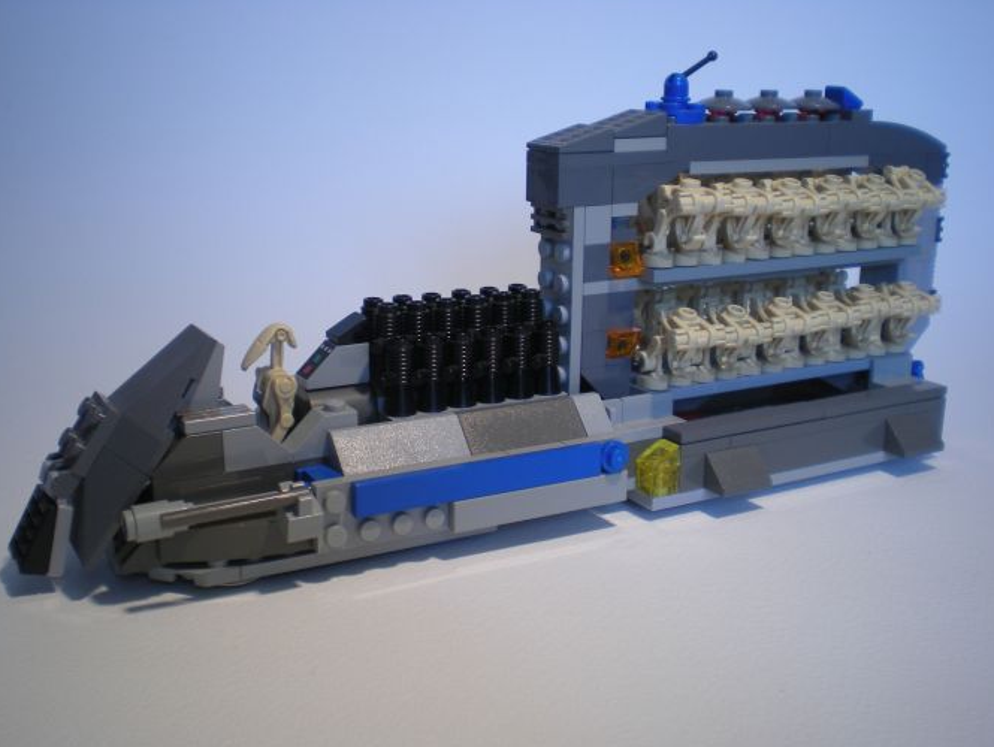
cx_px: 472
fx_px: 1178
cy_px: 388
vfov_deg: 35.2
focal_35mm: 41
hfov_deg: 45.7
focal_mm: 6.3
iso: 64
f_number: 3.1
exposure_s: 1/64.5
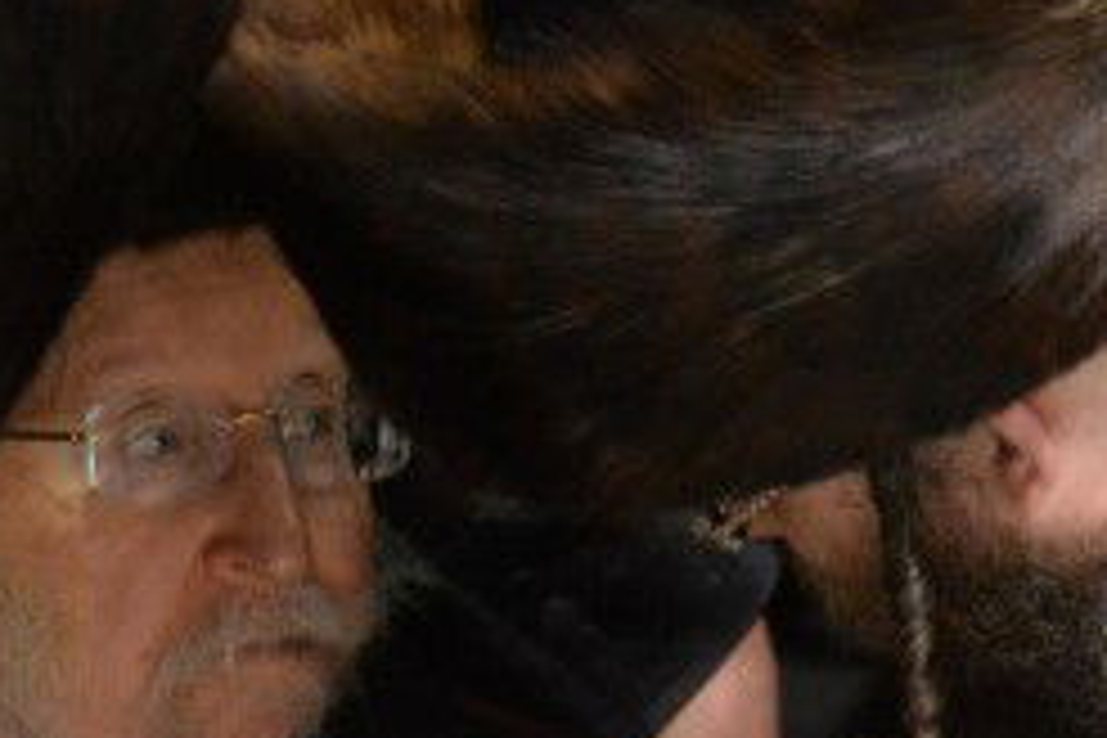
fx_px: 17280
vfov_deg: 2.4
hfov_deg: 3.7
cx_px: 392
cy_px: 194
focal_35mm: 562
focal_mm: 120
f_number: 4.5
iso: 5000
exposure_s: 1/200
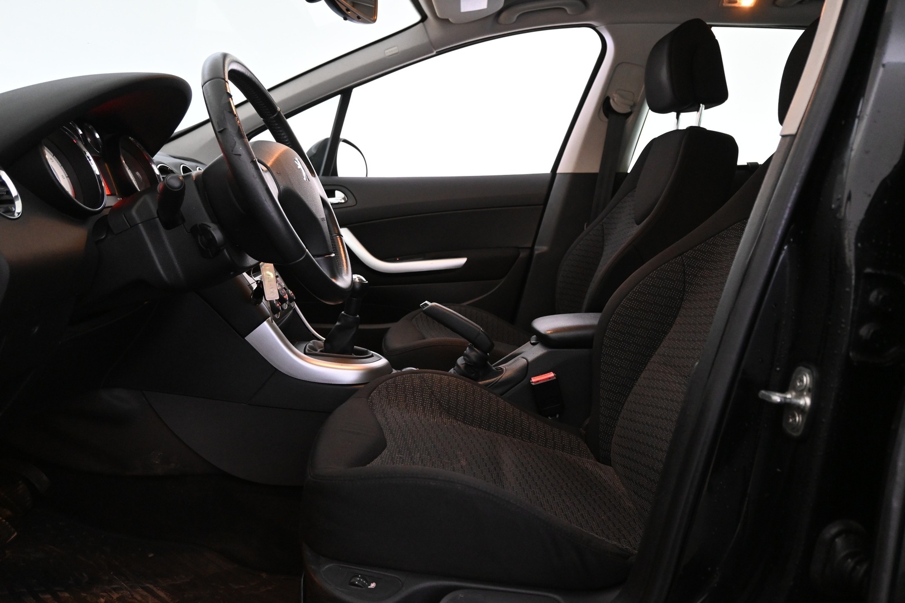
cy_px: 302
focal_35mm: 29
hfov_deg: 63.2
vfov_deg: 44.6
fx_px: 735
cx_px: 452
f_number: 3.8
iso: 2800
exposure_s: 1/30
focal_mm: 19.5
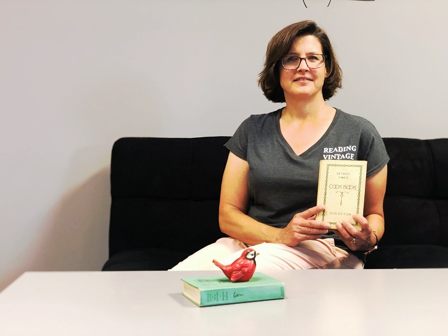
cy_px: 168
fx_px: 673
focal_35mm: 52
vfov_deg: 28.0
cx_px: 224
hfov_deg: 36.8
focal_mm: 6
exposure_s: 1/24
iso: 125
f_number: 2.4
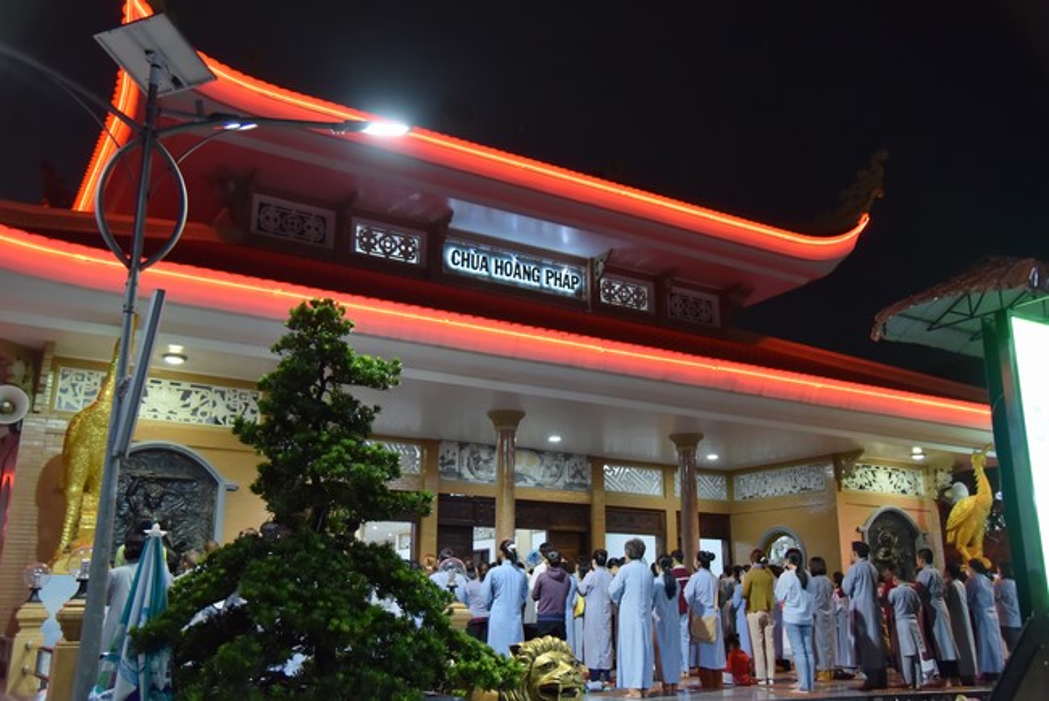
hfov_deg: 58.7
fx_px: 933
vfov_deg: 41.2
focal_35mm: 32
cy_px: 350
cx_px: 524
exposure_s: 1/80
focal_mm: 32
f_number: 4
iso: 1600
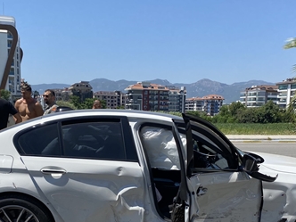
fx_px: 402
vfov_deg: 30.0
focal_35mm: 47
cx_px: 156
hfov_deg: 40.4
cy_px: 185
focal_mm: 4.25
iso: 32
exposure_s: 1/2817
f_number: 1.8
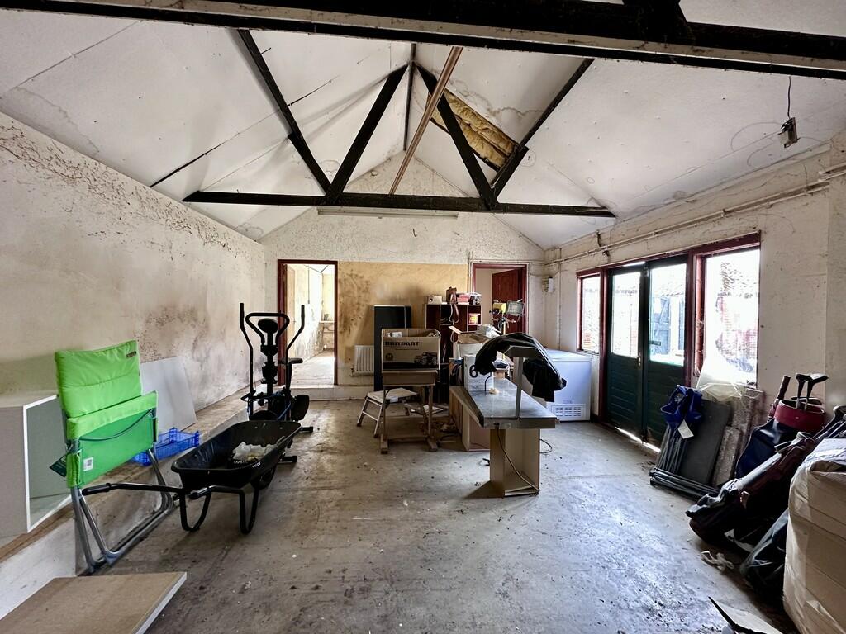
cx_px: 423
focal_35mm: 14
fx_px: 342
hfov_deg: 102.1
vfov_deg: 85.7
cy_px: 317
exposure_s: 1/86
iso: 320
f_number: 2.2
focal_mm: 2.22
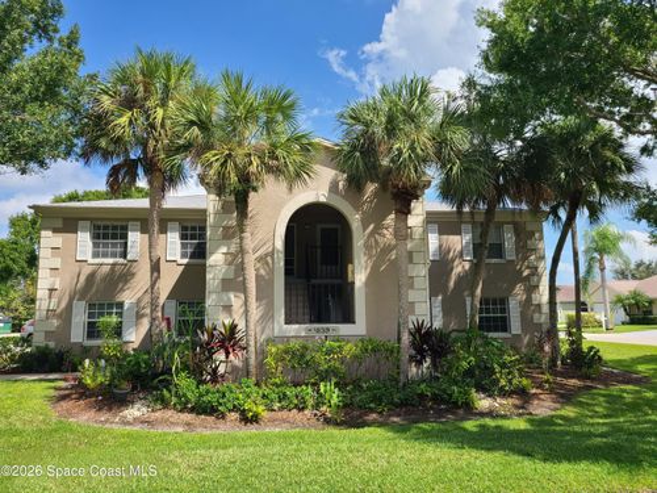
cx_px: 328
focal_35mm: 26
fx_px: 493
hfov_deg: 67.3
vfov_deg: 53.1
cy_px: 246
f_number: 1.8
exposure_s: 1/1422
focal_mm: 5.4
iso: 40
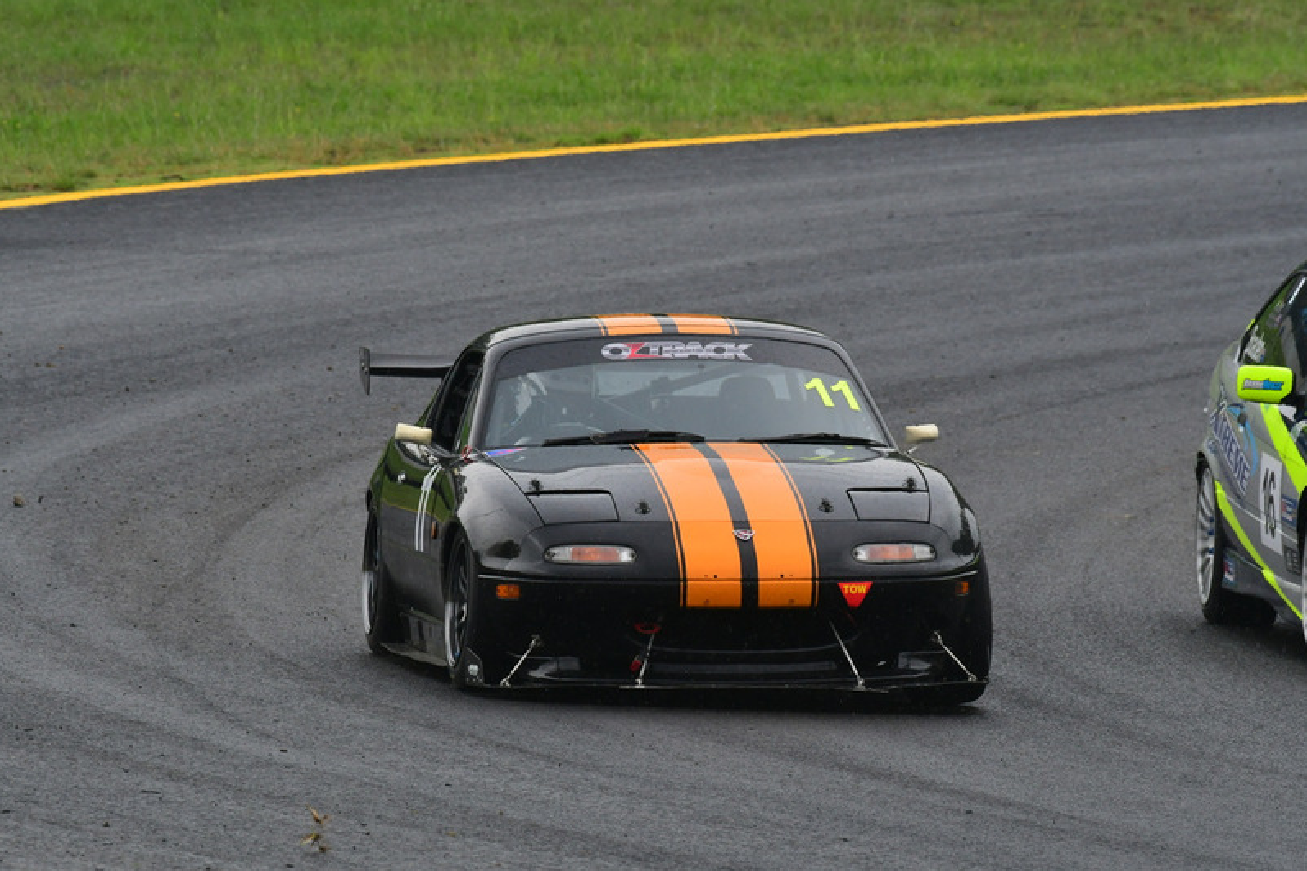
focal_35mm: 602
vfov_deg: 2.3
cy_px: 436
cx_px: 654
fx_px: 21854
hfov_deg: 3.4
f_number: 11
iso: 1000
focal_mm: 400
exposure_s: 1/640
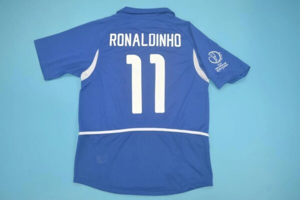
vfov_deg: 40.0
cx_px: 150
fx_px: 275
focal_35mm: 33
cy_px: 100
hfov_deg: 57.2
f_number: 3.8
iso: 200
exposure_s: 1/100
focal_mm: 22
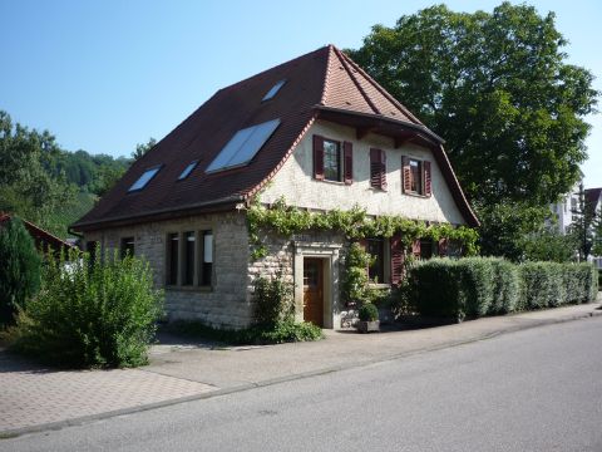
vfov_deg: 44.2
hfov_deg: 56.8
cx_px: 301
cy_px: 226
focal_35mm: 32
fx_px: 557
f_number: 4
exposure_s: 1/400
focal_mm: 5.2
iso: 100
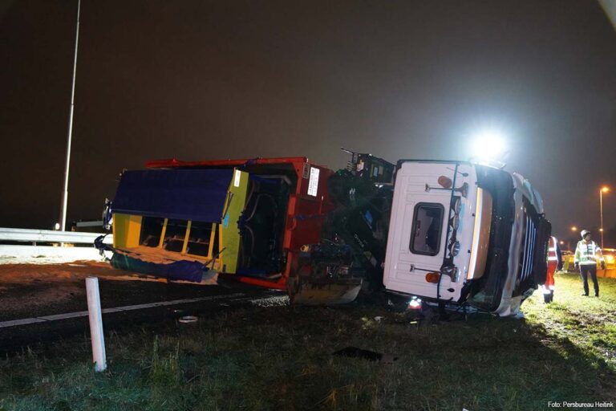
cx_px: 308
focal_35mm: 32
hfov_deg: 58.7
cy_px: 206
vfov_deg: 41.1
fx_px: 548
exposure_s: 1/30
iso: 10000
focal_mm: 32
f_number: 3.2
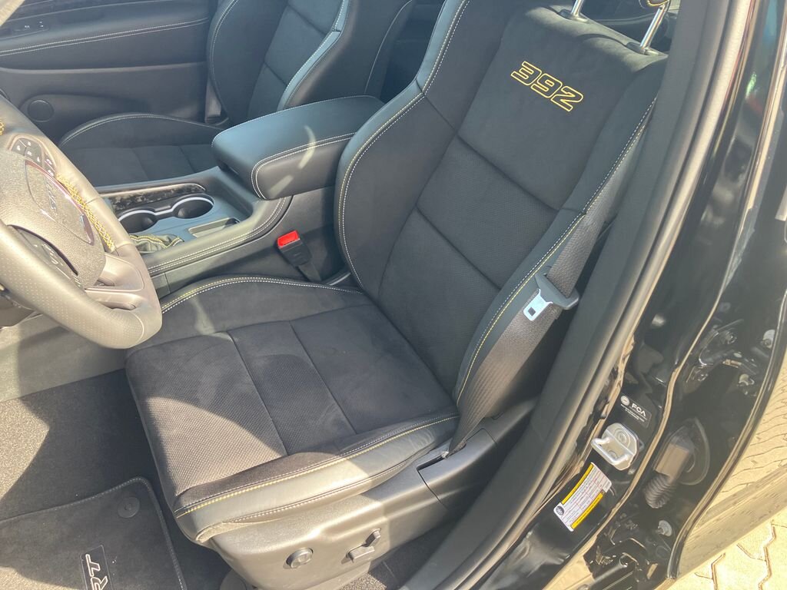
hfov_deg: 63.4
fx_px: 637
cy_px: 295
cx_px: 394
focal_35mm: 28
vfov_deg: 49.7
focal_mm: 3.99
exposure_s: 1/118
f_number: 1.8
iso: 80
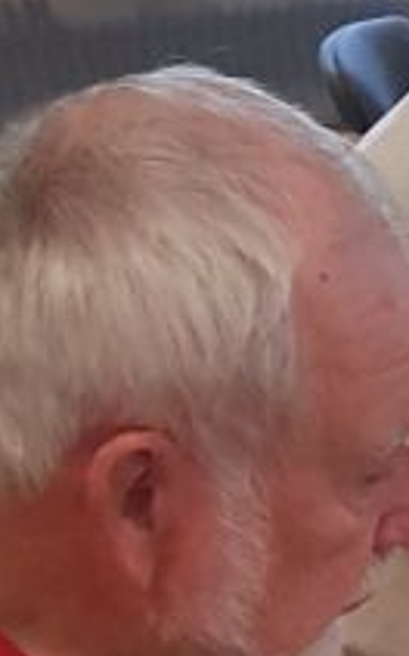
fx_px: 2486
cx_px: 1233
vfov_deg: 13.8
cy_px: 1078
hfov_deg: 8.0
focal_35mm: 139
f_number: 1.7
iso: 200
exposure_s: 1/50
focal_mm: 4.3
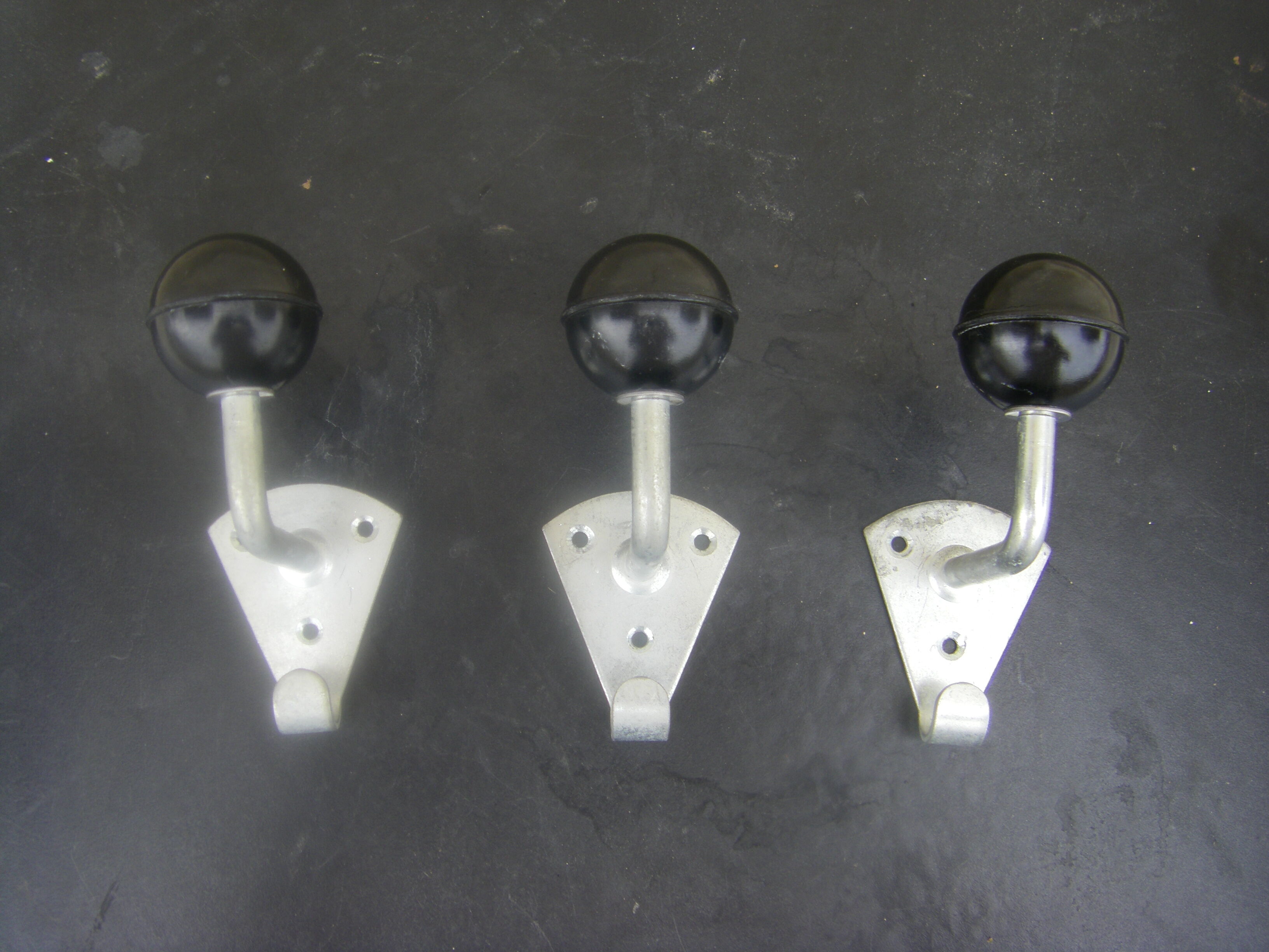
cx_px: 634
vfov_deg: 37.7
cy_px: 476
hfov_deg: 49.0
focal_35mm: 38
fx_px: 1393
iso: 64
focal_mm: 6.3
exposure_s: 1/50
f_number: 3.5
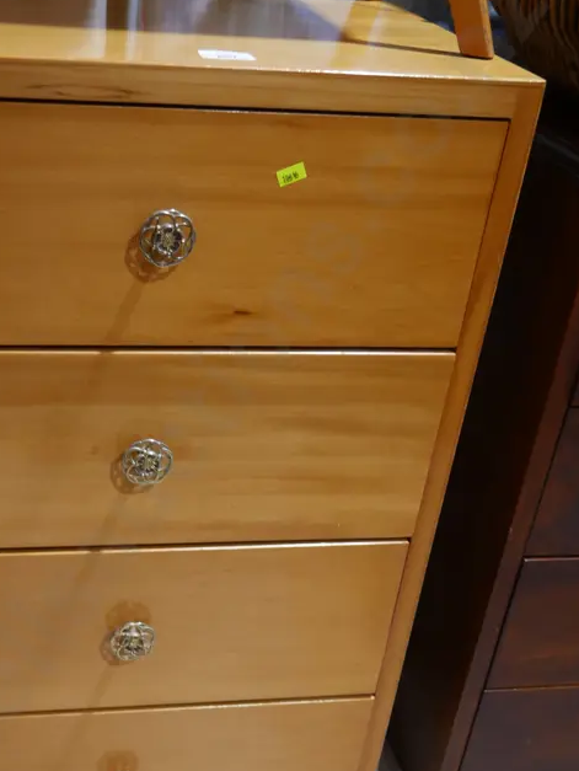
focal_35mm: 49
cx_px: 149
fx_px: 1092
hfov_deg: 29.3
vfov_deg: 38.6
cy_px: 493
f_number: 3.6
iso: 400
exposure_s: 1/60
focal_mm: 15
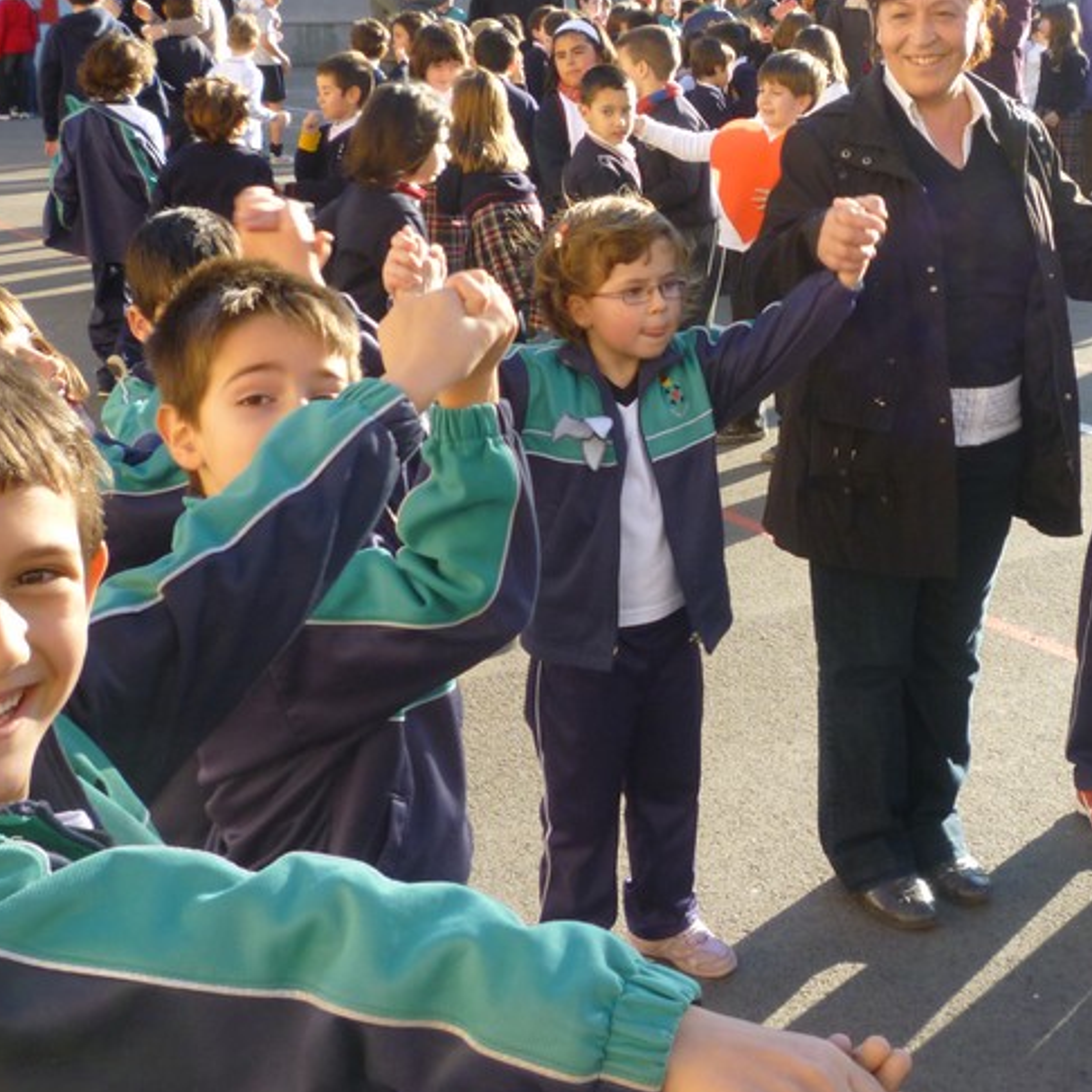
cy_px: 481
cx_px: 827
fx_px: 1927
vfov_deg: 31.6
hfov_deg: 31.1
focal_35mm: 54
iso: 125
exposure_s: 1/250
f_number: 3.3
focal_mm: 5.2
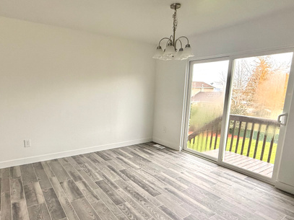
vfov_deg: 60.9
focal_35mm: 22
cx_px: 124
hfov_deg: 75.9
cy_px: 121
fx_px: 187
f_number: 2.2
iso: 200
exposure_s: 1/120
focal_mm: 2.22
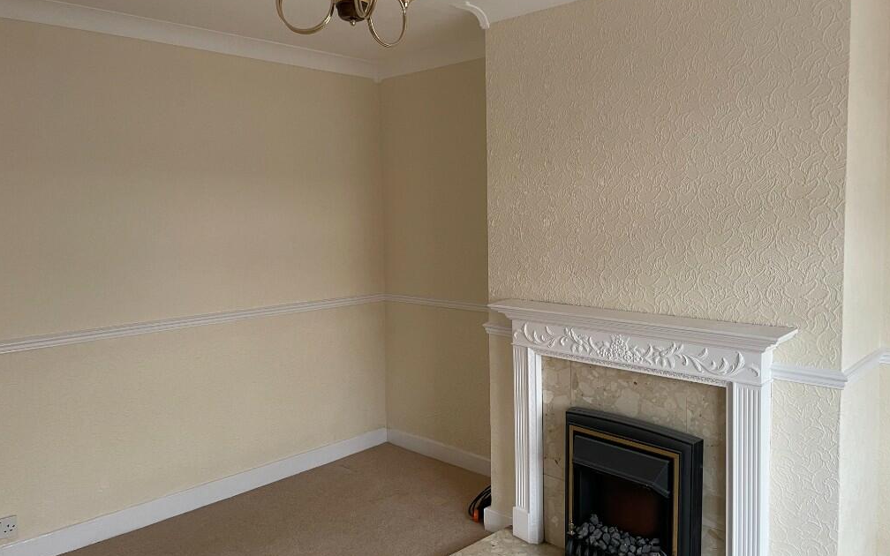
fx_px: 679
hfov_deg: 66.5
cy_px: 256
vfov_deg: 44.5
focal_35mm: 28
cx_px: 449
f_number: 1.6
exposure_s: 1/77
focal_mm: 4.2
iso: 125
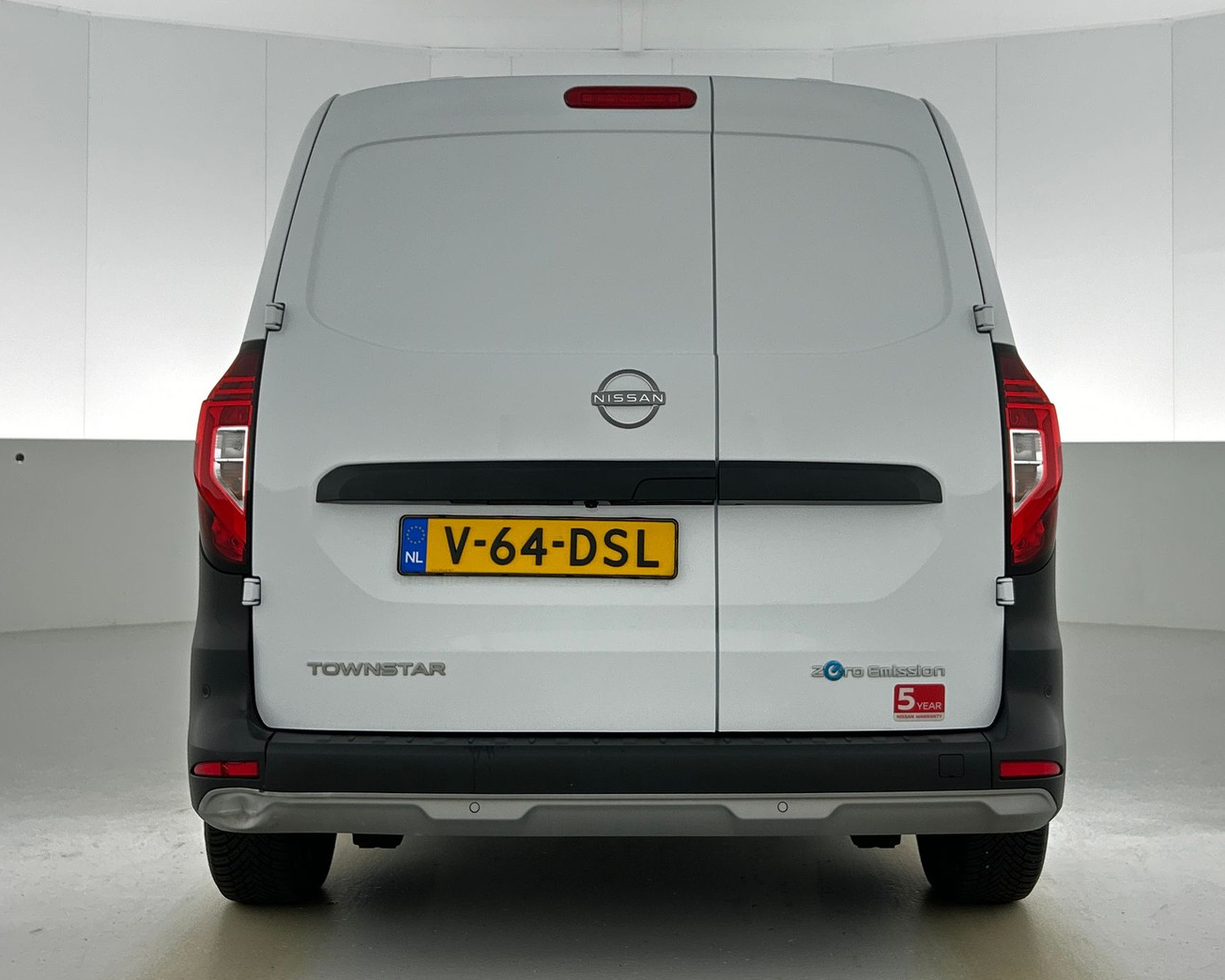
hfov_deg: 62.2
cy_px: 489
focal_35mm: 28
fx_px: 1015
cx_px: 627
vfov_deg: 51.5
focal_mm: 5.7
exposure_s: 1/120
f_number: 1.5
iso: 125
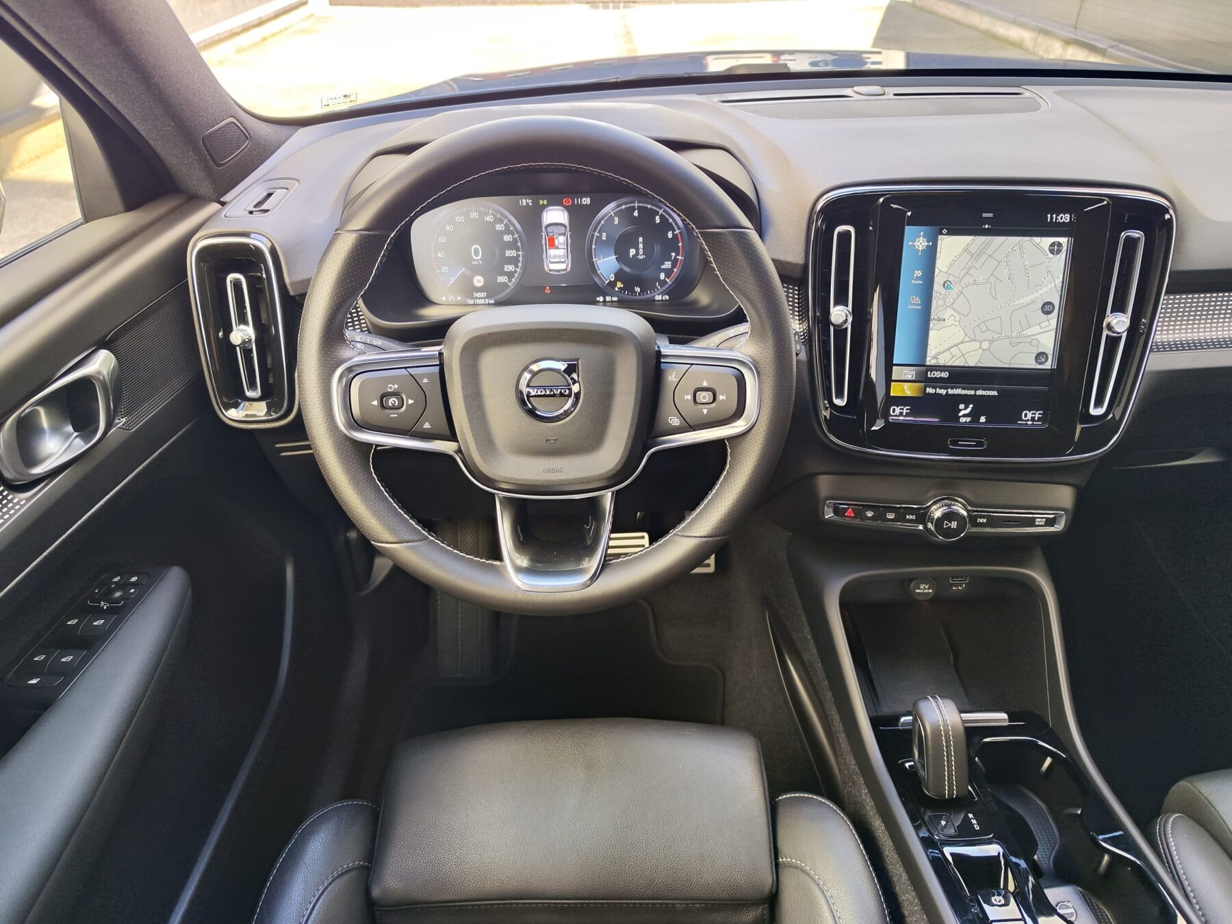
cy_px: 462
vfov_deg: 58.9
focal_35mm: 23
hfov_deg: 73.9
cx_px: 616
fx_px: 819
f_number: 1.69
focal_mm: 7.01
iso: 275
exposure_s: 1/100
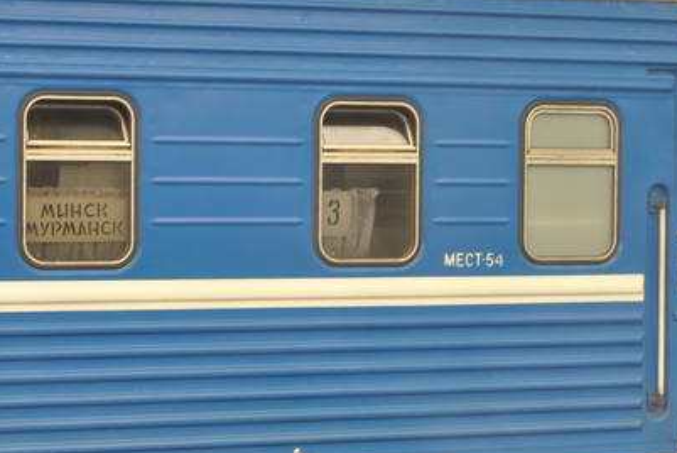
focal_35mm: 132
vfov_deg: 10.4
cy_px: 240
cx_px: 186
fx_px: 2480
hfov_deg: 15.5
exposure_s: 1/60
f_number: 5.6
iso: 200
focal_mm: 55
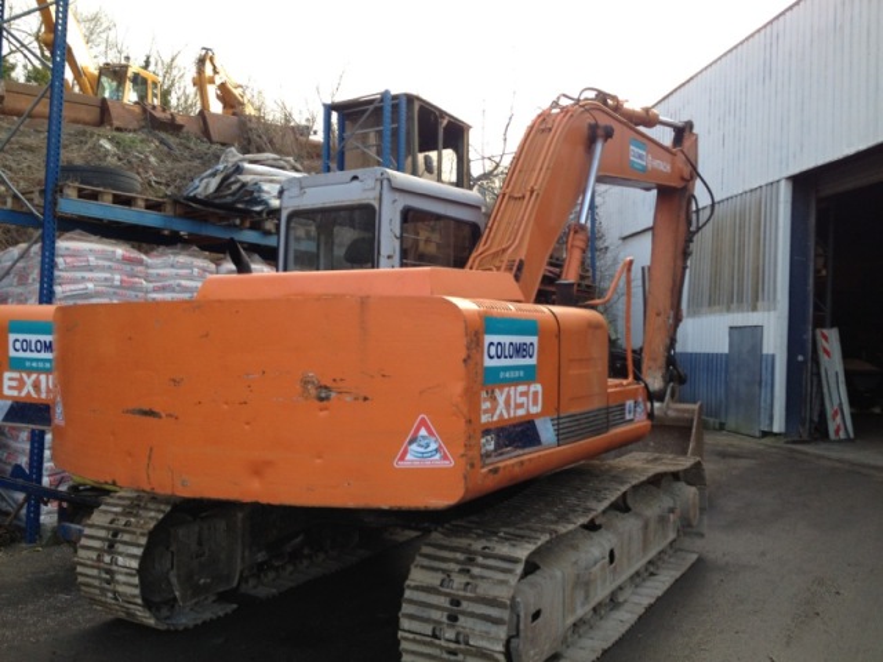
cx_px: 442
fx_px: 893
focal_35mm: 35
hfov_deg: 52.6
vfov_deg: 40.7
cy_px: 331
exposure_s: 1/150
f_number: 2.4
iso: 50
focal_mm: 4.28
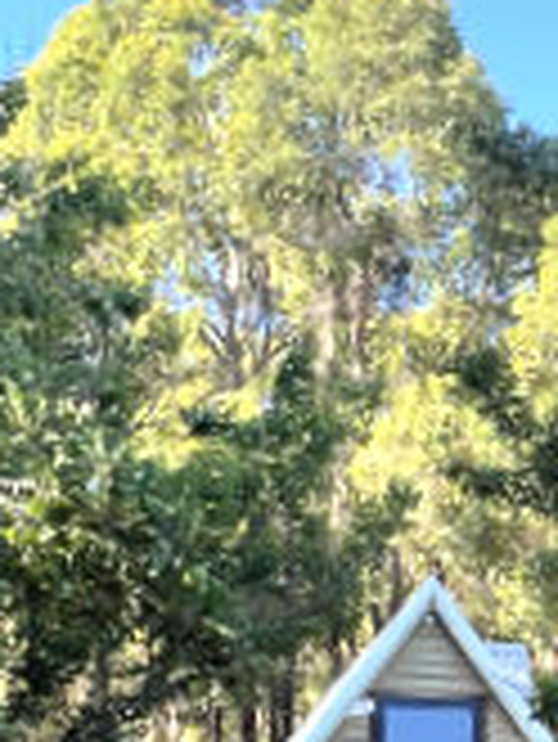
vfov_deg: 15.3
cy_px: 760
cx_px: 369
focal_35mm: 126
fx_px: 2705
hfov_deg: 11.8
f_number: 2
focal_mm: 6
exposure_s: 1/375
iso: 25
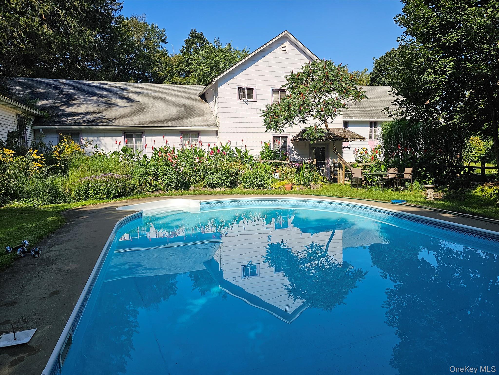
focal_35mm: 23
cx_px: 250
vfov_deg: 58.9
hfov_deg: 73.9
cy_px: 188
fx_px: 332
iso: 20
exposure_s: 1/1202
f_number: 1.7
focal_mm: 6.3
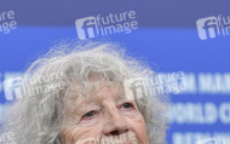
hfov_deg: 6.2
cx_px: 123
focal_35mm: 339
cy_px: 177
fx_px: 2126
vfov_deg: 3.9
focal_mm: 140
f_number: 5.6
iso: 1600
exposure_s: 1/200
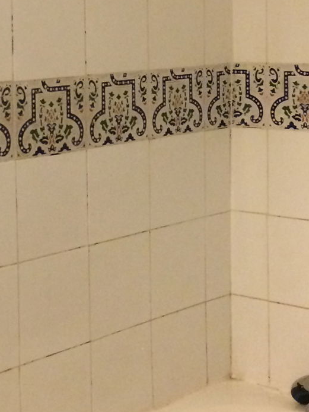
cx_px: 53
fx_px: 1060
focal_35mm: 89
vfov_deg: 21.7
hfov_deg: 16.4
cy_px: 68
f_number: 2.2
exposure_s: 1/33
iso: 250
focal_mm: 4.15
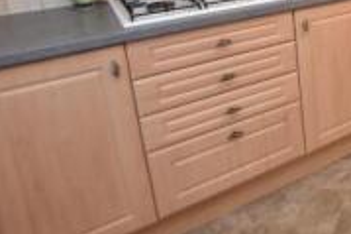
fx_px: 390
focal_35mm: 40
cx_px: 449
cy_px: -19
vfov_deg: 30.2
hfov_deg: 34.9
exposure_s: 1/15
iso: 160
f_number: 3.5
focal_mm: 10
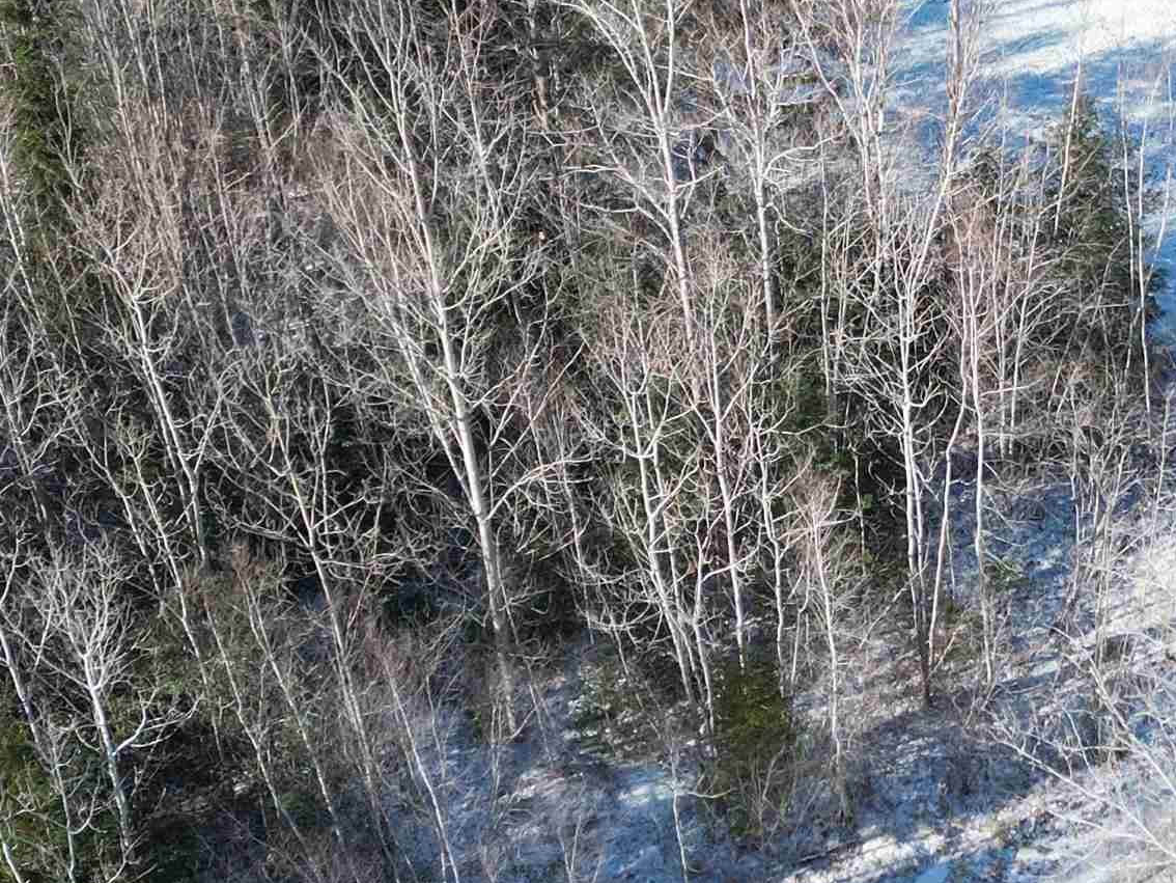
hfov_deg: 29.1
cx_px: 946
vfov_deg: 22.3
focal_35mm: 65
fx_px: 2209
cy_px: 196
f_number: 1.7
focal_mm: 6.72
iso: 140
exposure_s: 1/1000
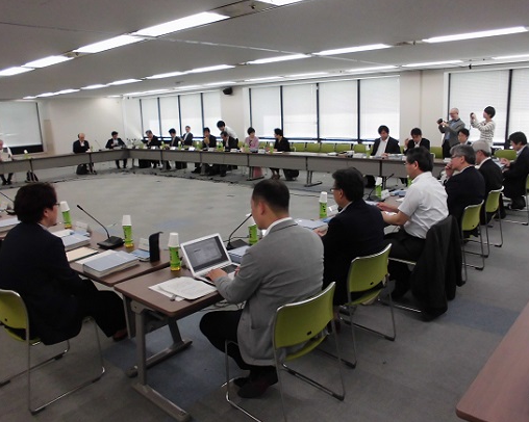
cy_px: 210
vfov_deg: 51.5
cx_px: 269
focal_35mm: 28
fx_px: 438
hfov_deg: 62.2
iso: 200
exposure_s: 1/60
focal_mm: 4.6
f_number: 3.5
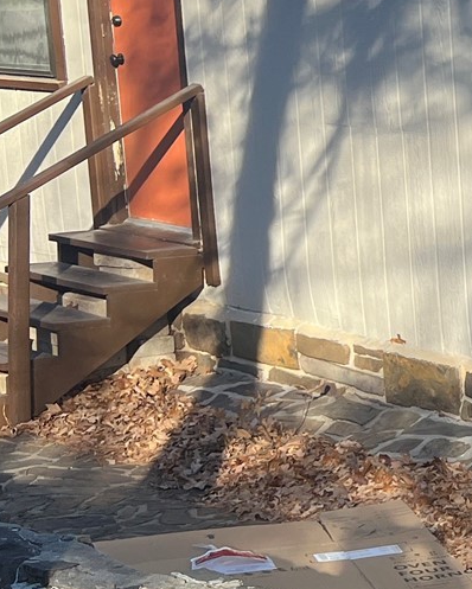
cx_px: 907
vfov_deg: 19.5
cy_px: 247
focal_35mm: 98
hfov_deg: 13.7
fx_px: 1710
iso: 50
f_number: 1.5
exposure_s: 1/1019
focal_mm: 5.7
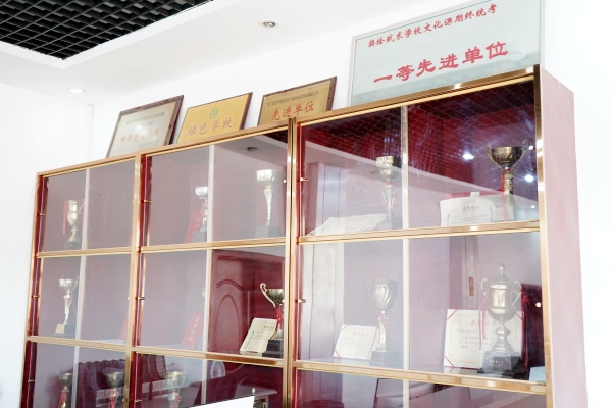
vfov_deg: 36.9
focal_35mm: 36
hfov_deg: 53.1
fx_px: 612
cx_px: 306
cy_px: 204
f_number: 4
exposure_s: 1/40
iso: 4000
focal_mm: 36
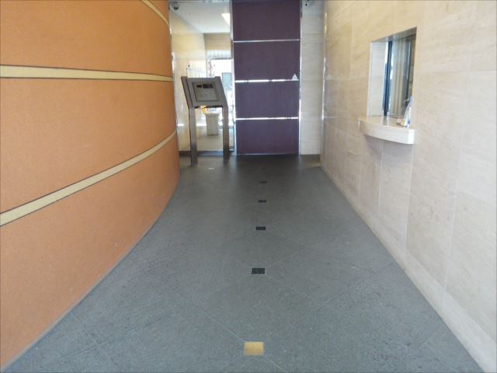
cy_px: 186
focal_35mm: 27
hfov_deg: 65.3
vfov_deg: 51.4
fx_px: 388
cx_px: 248
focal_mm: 2.87
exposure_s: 1/15.2
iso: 152
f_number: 2.4
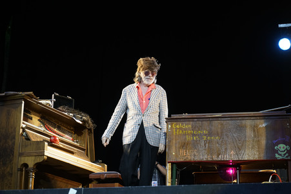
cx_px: 146
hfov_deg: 27.0
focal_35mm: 75
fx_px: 606
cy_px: 97
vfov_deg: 18.2
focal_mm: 75
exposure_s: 1/200
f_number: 4
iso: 2000
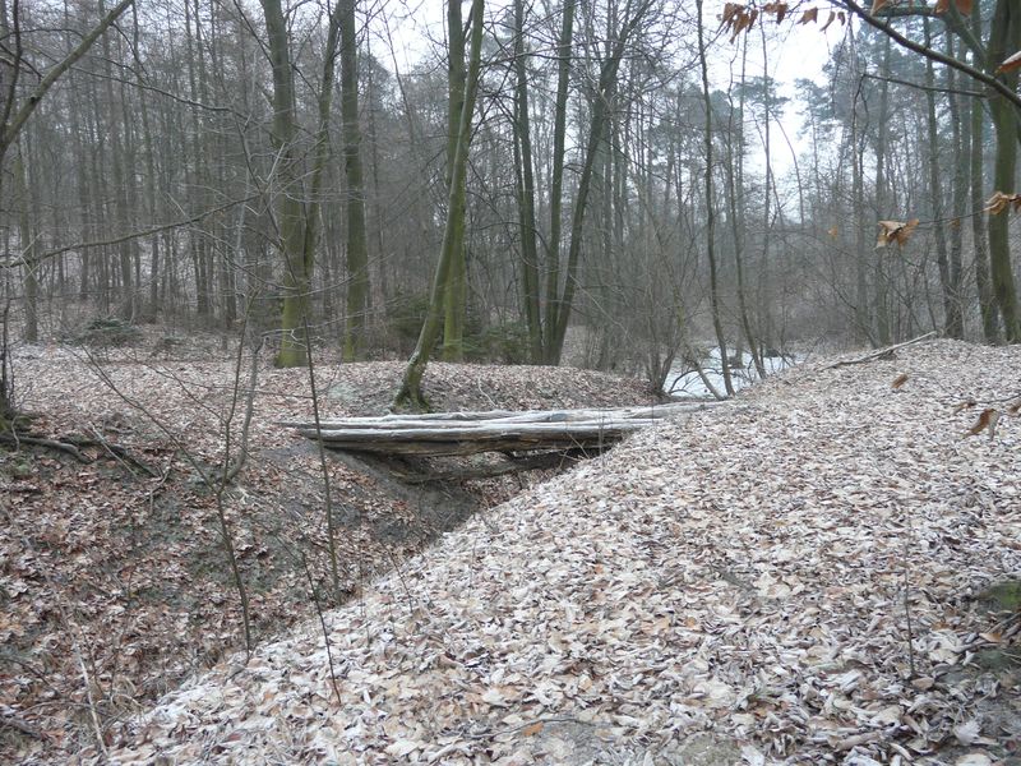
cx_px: 510
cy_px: 383
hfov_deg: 63.4
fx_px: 826
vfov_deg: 49.7
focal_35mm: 28
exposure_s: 1/30
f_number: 2.8
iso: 160
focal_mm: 4.6
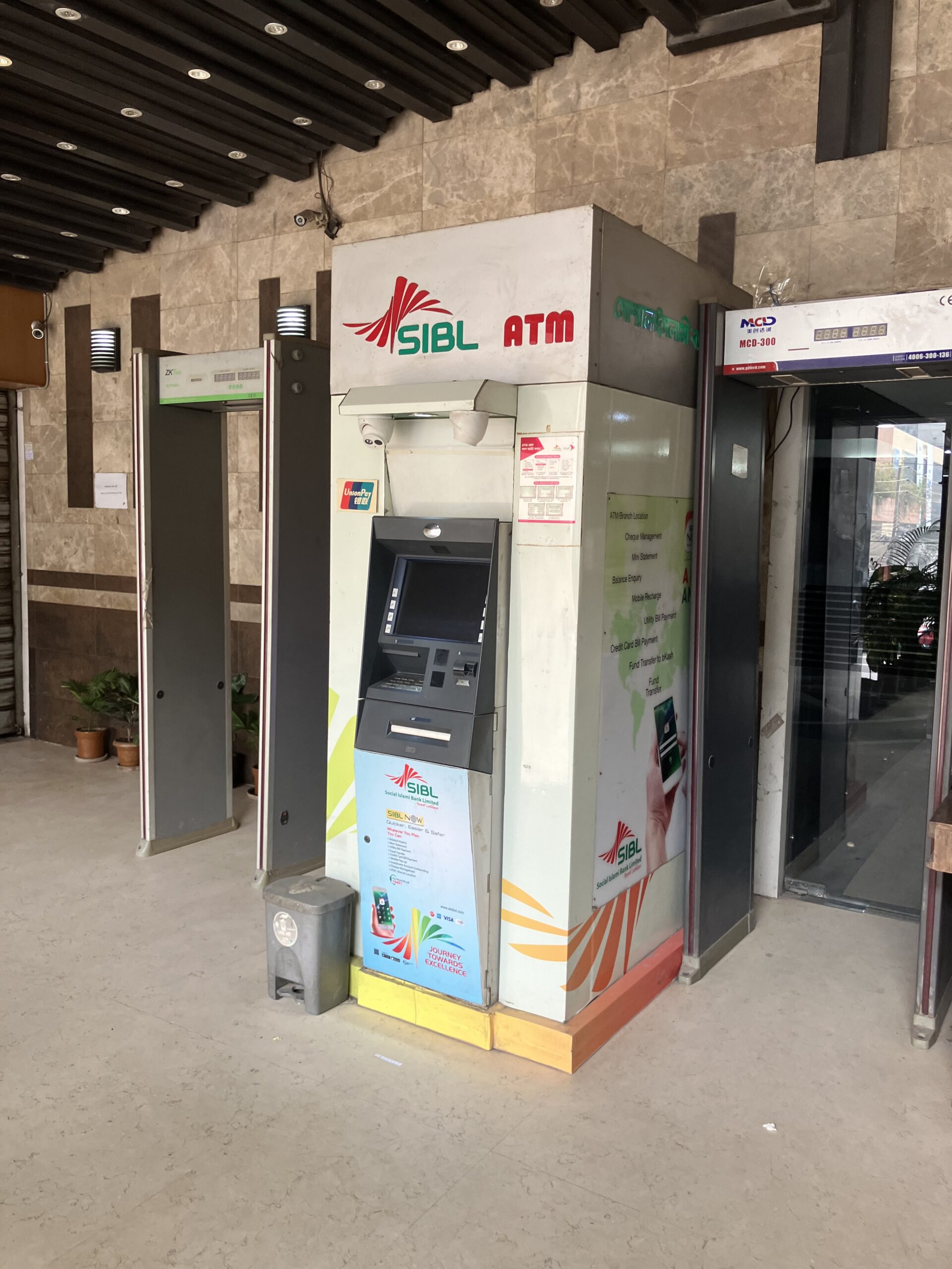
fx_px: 1027
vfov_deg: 63.4
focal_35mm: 28
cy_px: 634
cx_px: 476
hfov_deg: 49.7
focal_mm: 3.99
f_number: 1.8
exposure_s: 1/101
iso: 64
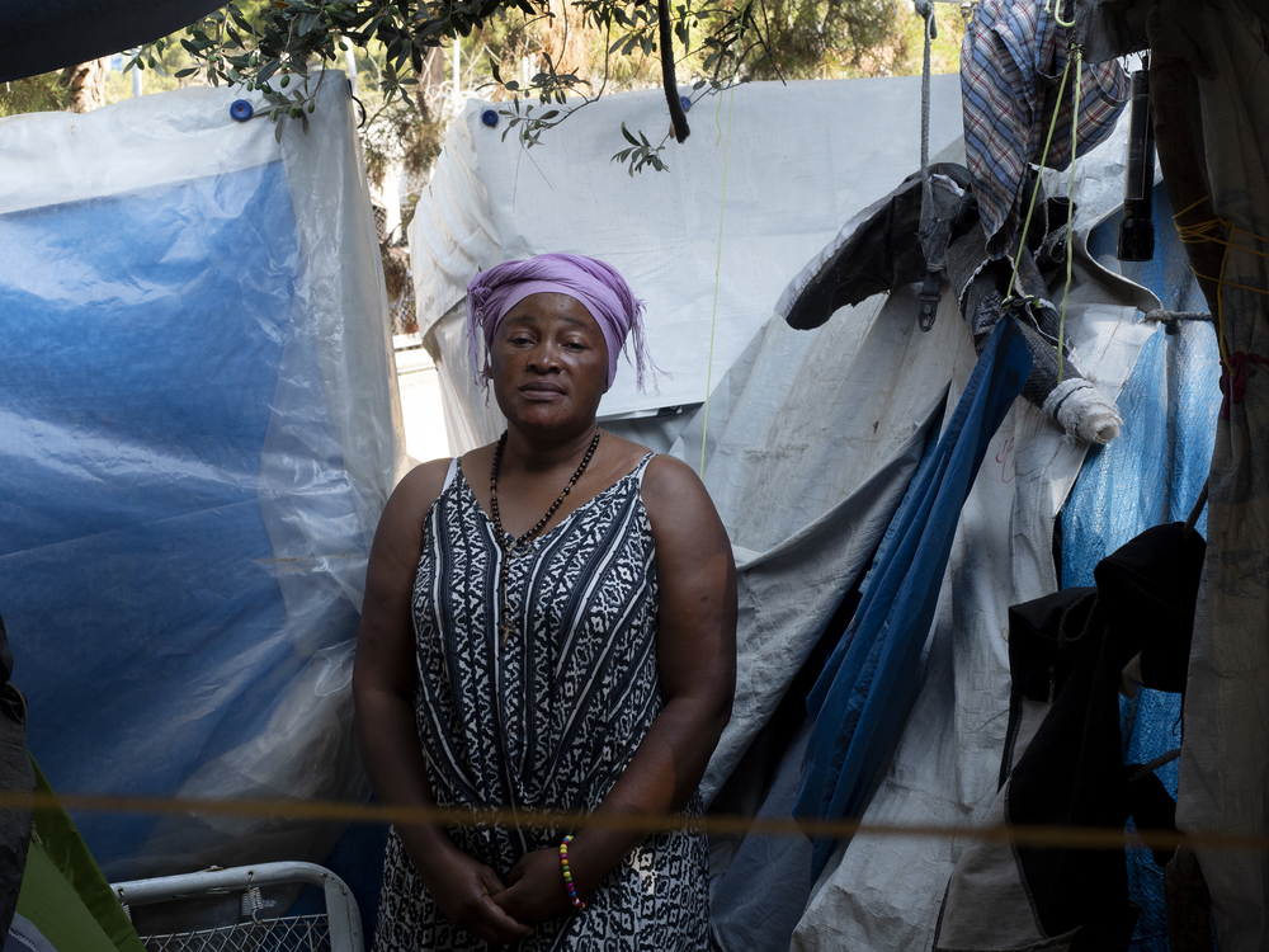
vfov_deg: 29.1
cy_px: 476
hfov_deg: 38.2
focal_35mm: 50
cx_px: 634
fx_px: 1833
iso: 320
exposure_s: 1/100
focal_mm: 25
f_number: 7.1
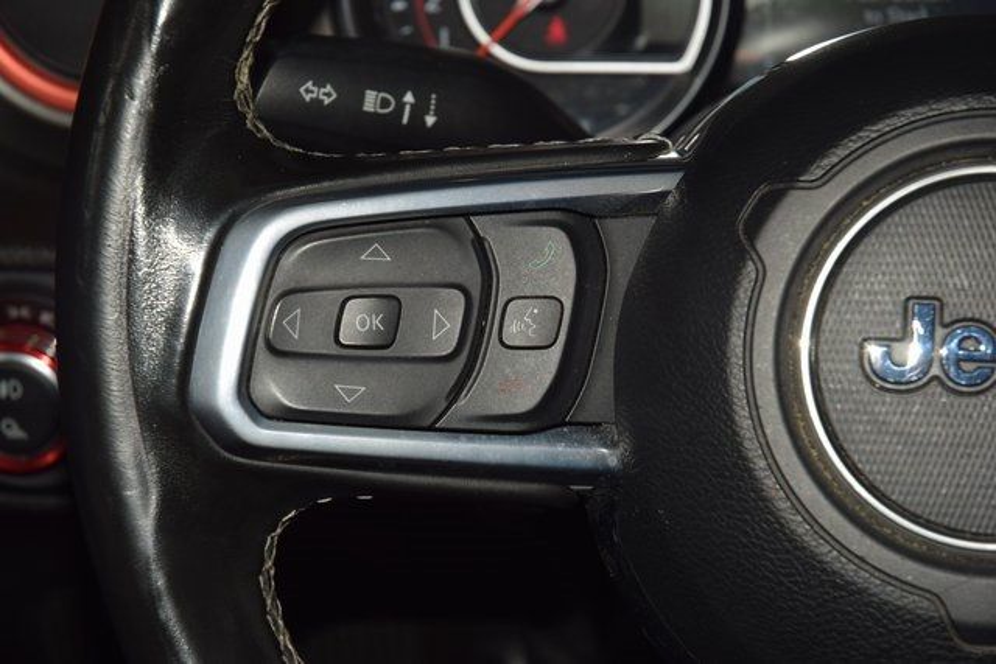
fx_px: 2905
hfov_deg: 19.5
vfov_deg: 13.0
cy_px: 332
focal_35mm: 105
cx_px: 498
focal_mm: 70
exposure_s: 1/125
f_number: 8
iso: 100
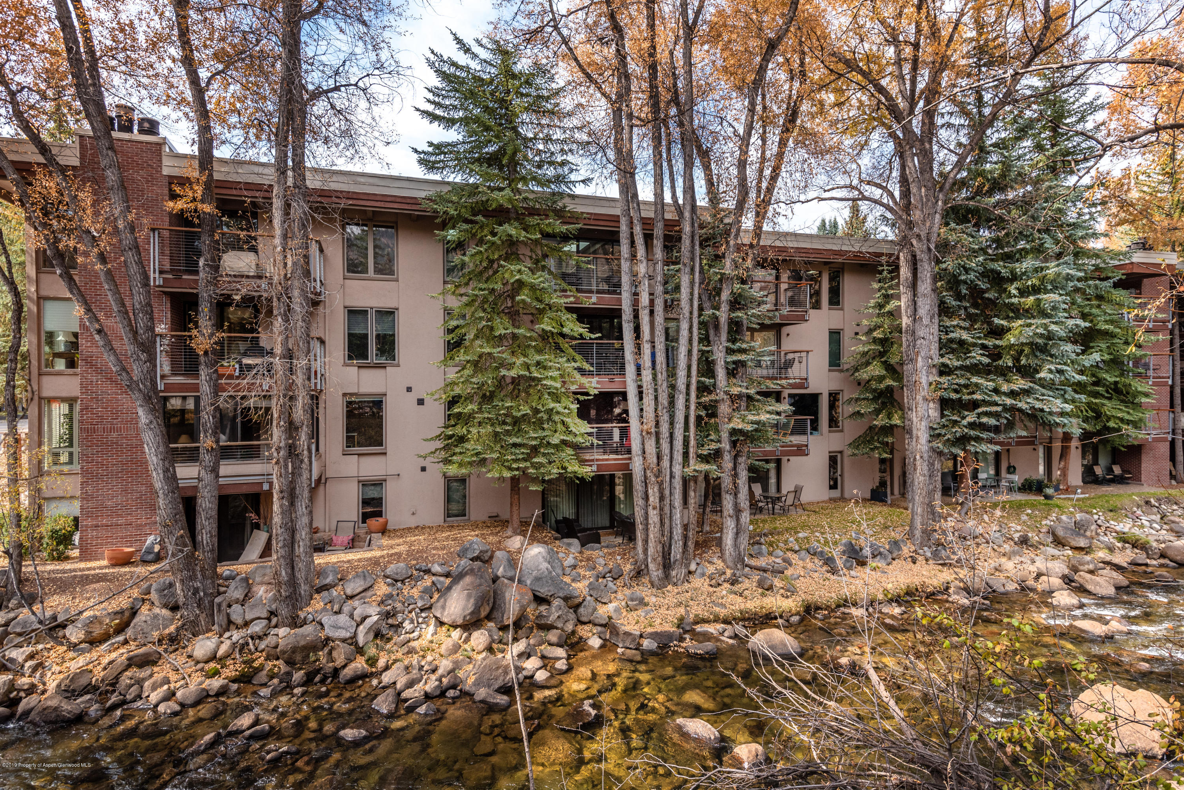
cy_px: 395
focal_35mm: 20
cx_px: 592
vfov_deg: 62.0
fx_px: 658
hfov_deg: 84.0
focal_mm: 20
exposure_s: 1/400
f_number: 7.1
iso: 400
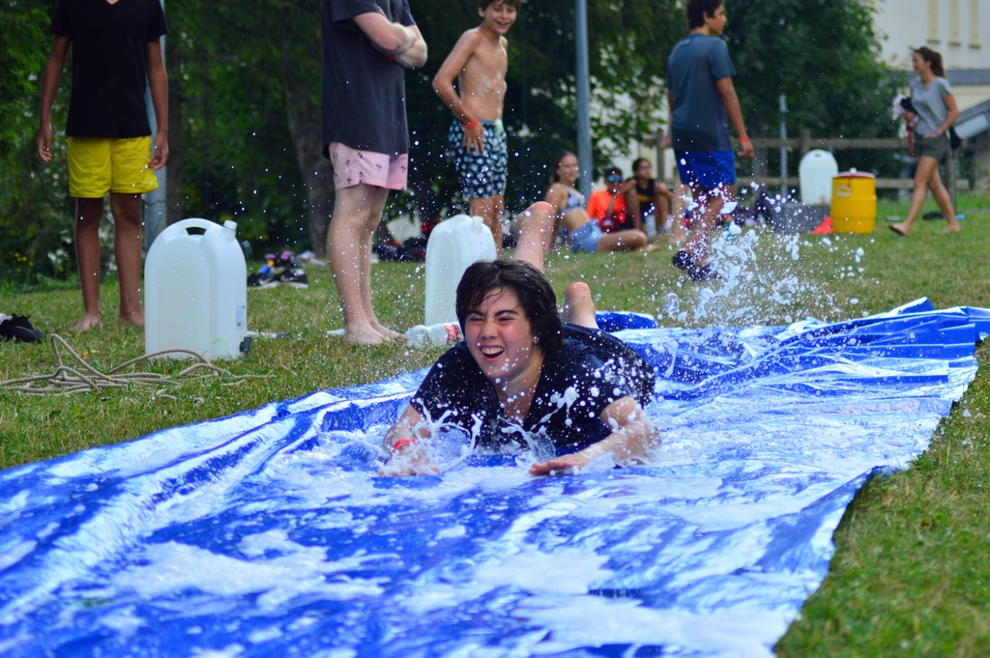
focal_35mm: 105
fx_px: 2885
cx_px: 495
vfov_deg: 13.0
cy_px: 329
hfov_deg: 19.5
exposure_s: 1/1250
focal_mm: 70
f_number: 4
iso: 400
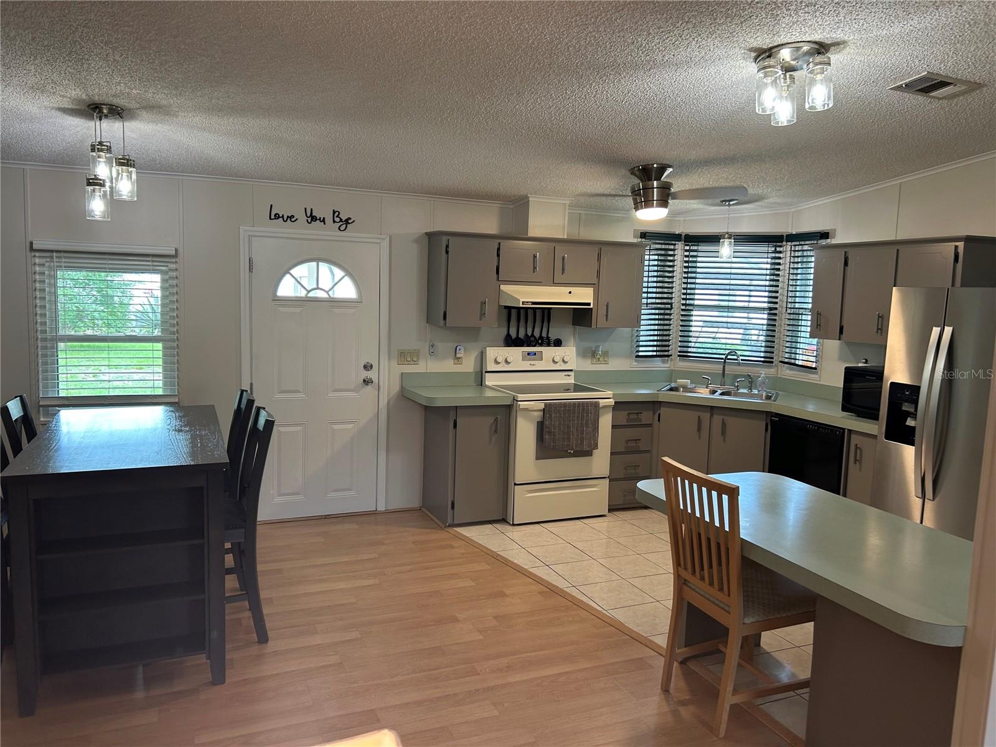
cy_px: 374
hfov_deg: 67.3
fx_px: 748
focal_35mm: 26
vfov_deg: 53.1
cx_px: 498
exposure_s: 1/60
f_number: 1.5
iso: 80
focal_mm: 5.7
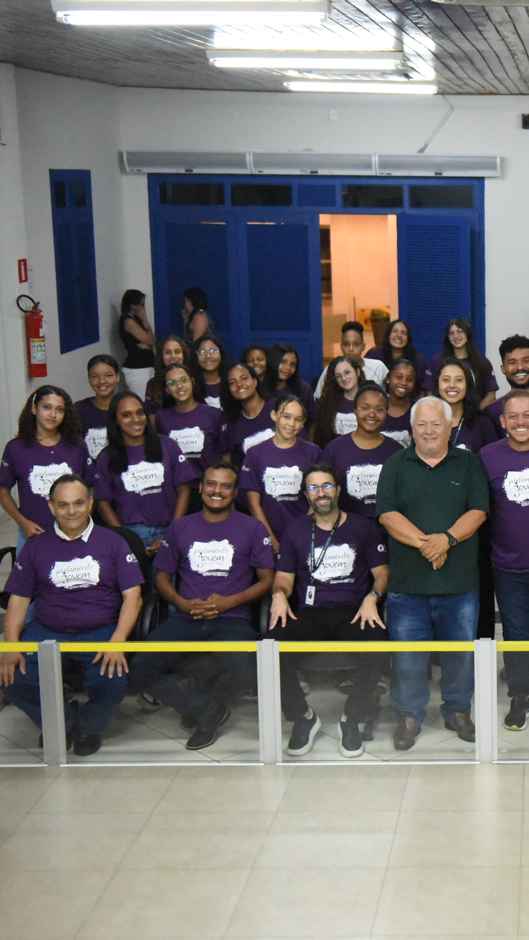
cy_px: 470
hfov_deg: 19.9
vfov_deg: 36.6
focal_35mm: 57
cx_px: 614
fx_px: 1421
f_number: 2.8
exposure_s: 1/1250
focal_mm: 36
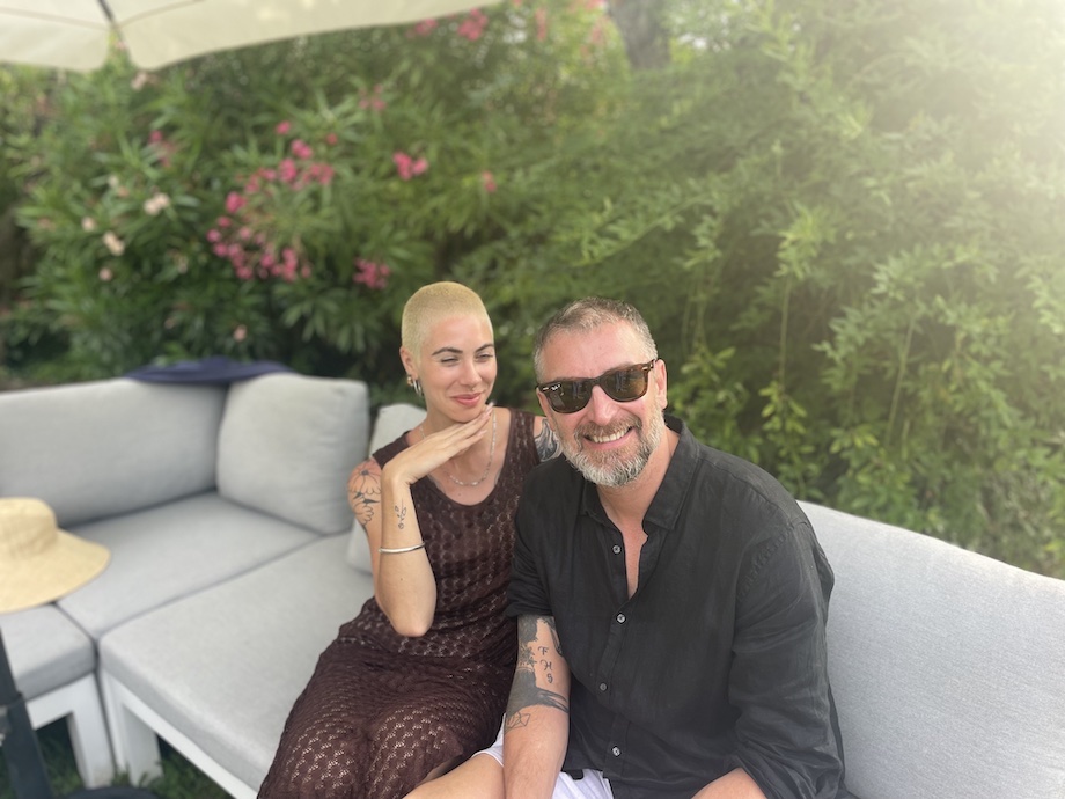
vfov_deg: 53.1
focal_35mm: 26
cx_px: 532
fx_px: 800
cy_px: 400
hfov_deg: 67.3
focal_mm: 4.2
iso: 32
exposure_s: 1/156
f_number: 1.6
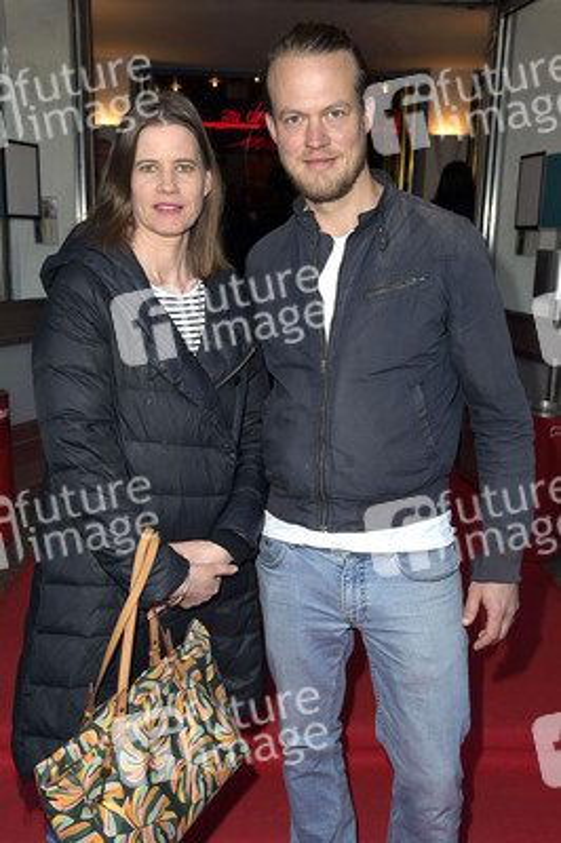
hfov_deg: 37.8
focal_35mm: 35
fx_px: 819
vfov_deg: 54.5
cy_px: 422
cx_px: 280
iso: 640
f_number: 5.6
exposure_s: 1/160
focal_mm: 35
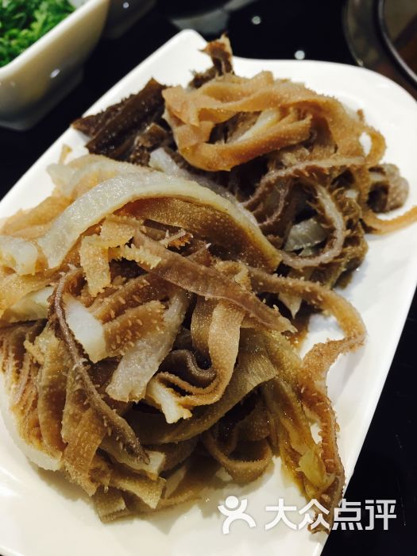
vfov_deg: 61.7
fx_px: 466
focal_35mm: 29
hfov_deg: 48.2
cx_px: 208
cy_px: 278
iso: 50
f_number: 2.2
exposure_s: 1/17
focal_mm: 4.15
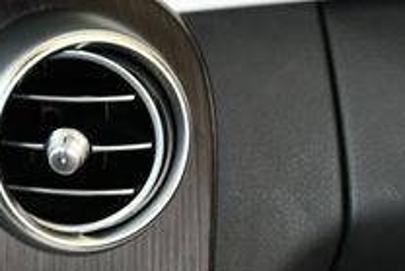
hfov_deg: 15.6
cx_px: -164
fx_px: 1385
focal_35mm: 123
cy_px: 12
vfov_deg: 11.1
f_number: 3.8
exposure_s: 1/250
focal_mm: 20
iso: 450
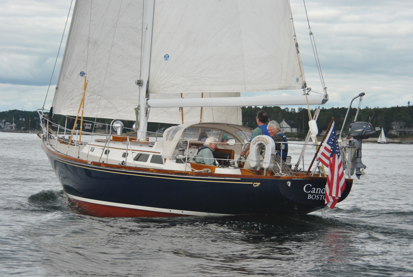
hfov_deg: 17.5
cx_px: 206
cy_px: 138
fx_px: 1344
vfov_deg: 11.7
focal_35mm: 117
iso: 200
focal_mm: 78
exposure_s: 1/200
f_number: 5
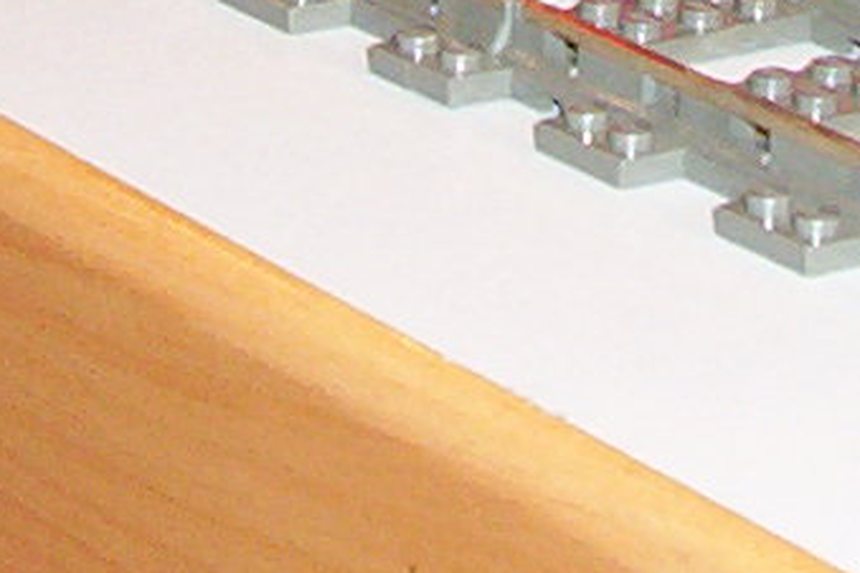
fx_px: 6473
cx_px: 918
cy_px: -963
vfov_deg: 4.9
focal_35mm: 271
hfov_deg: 7.6
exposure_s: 1/69.5
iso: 140
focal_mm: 7.1
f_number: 2.97
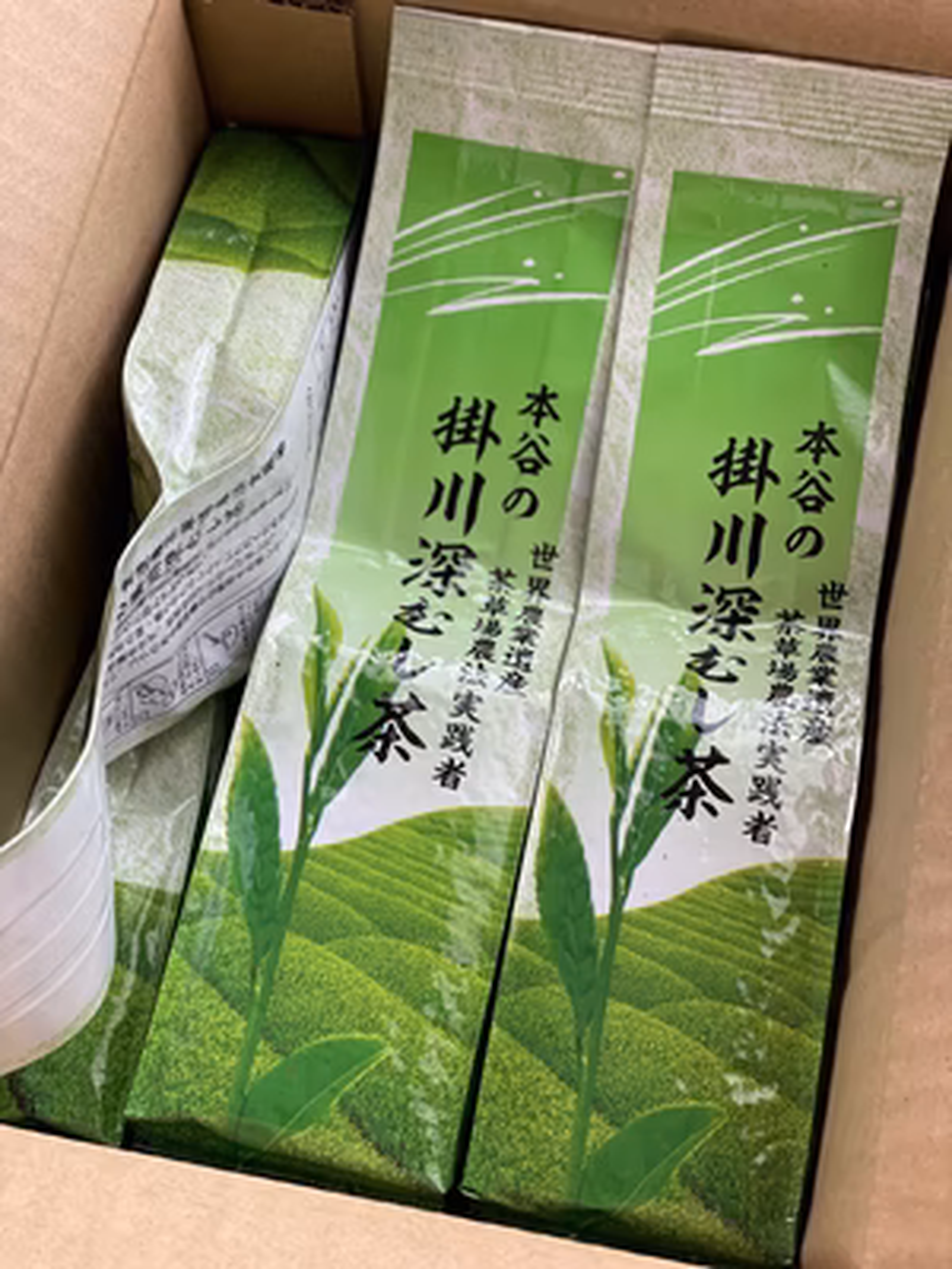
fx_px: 1907
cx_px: 476
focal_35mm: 52
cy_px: 634
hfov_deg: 28.0
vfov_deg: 36.8
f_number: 2
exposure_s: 1/122
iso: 100
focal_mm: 6
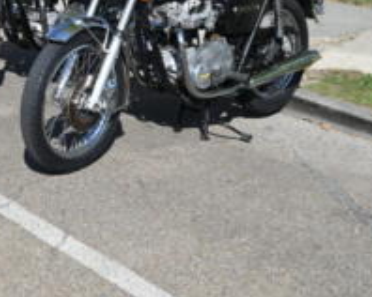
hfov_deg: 20.0
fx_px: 1045
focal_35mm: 95
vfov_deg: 15.8
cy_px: -5
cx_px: 88
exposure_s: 1/400
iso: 100
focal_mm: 40
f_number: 7.1
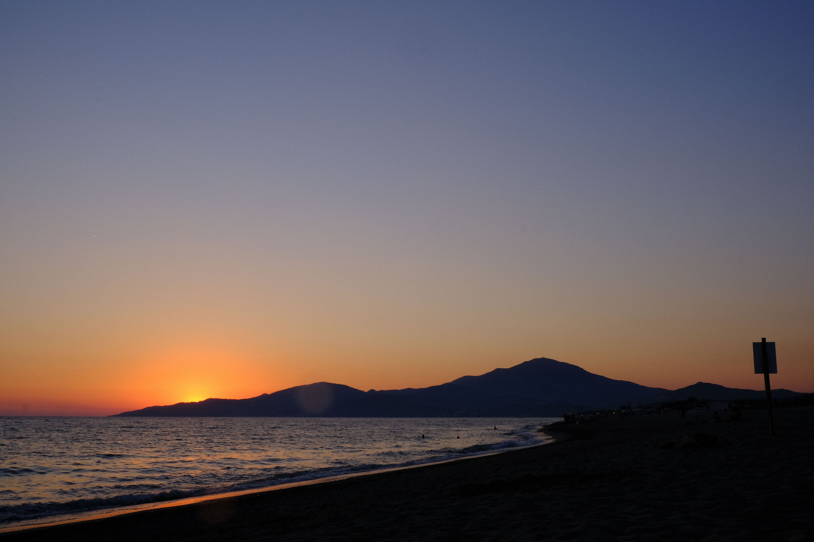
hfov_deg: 57.2
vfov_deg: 40.0
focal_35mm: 33
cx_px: 407
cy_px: 271
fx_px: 746
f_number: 18
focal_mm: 22.3
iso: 200
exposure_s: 1/30
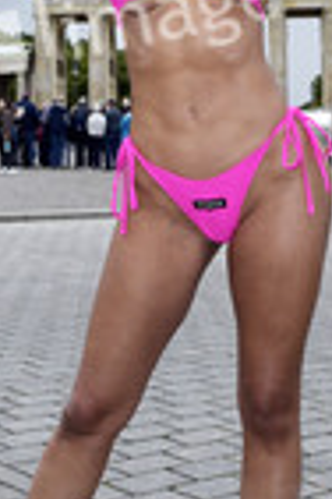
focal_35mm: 68
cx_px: 201
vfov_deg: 29.5
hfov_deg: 20.0
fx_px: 941
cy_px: 177
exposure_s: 1/200
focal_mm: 24
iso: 250
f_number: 5.6
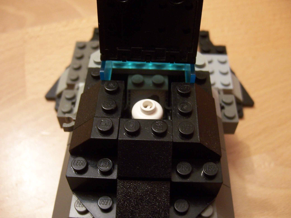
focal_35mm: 36
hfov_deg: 51.4
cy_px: 109
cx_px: 146
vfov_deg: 39.7
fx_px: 303
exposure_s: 1/8
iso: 160
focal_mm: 6.2
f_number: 2.8
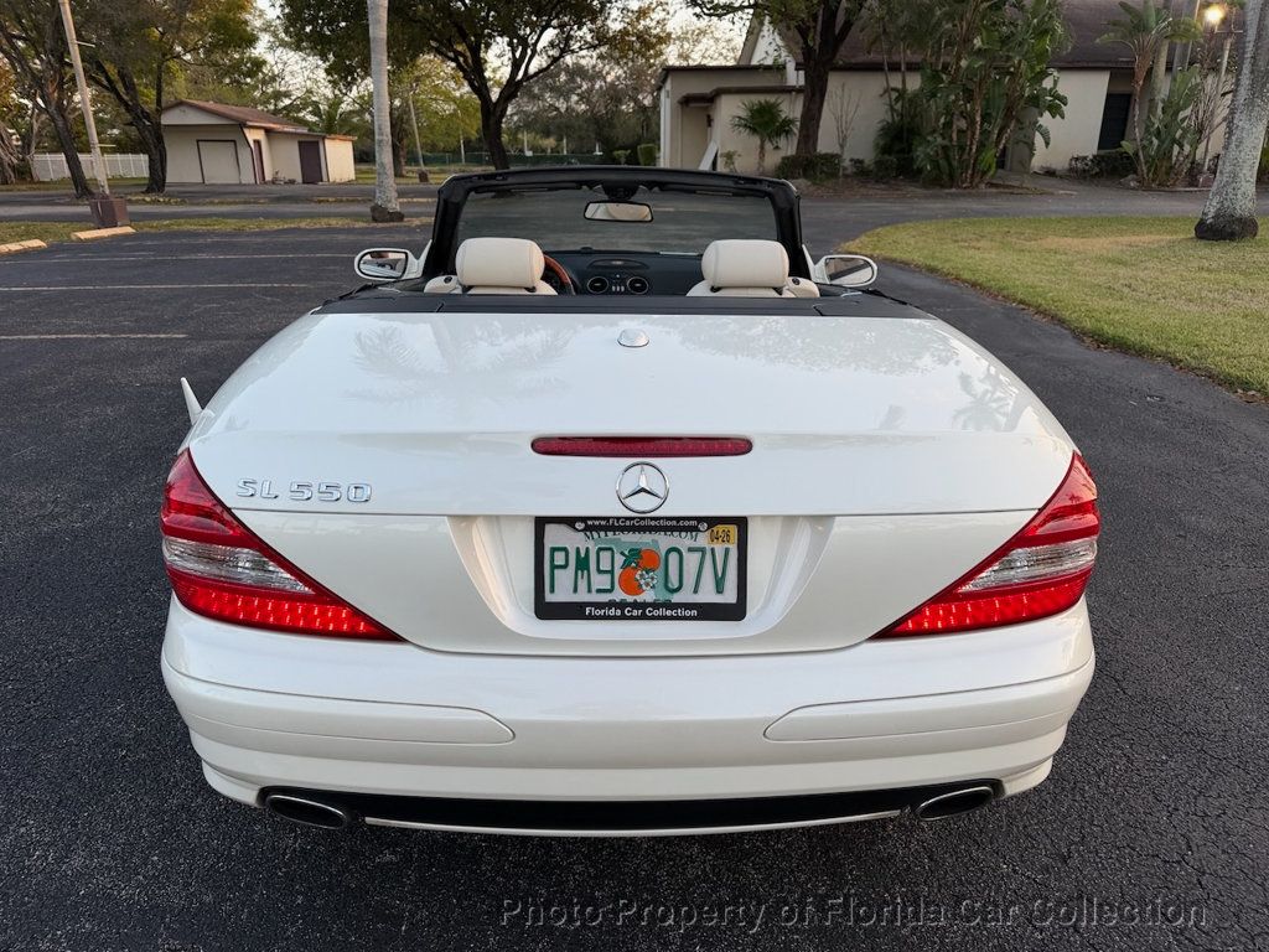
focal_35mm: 24
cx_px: 634
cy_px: 476
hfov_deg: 71.6
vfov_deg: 56.8
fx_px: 880
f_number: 1.78
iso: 80
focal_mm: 6.76
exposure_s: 1/461
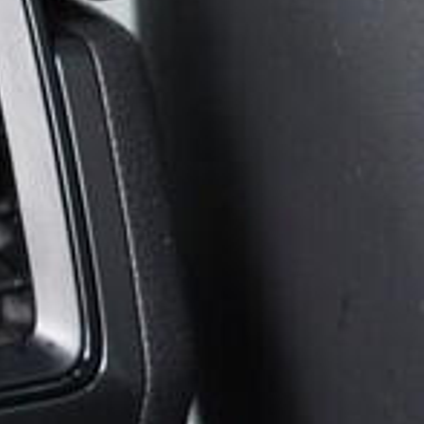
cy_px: 316
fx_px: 2952
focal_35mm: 213
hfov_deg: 7.9
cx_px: -401
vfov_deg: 8.2
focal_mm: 24
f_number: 2.8
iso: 1250
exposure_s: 1/40
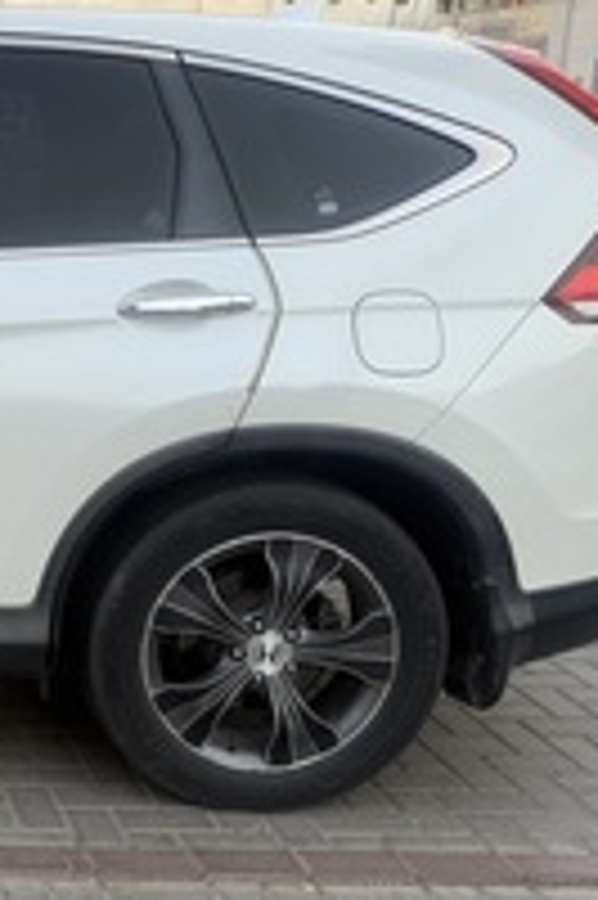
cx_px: -299
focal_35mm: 57
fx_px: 1423
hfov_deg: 20.4
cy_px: 515
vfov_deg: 35.0
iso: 80
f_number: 1.78
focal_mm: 6.76
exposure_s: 1/1122
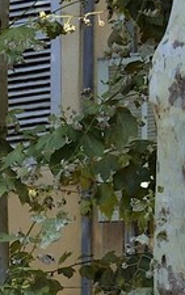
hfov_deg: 3.0
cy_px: 656
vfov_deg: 4.9
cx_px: -492
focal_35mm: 420
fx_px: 3382
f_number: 9
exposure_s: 1/160
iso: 200
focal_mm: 58
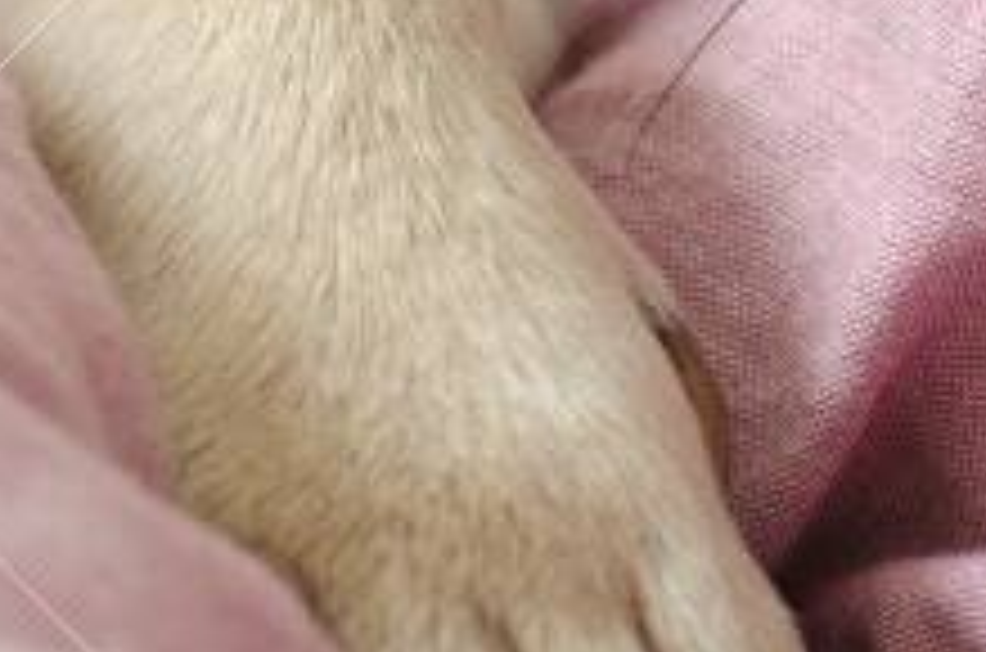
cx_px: 1391
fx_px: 8526
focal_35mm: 312
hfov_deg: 6.5
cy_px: -708
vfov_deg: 4.3
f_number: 4.5
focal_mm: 35
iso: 640
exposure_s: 1/100
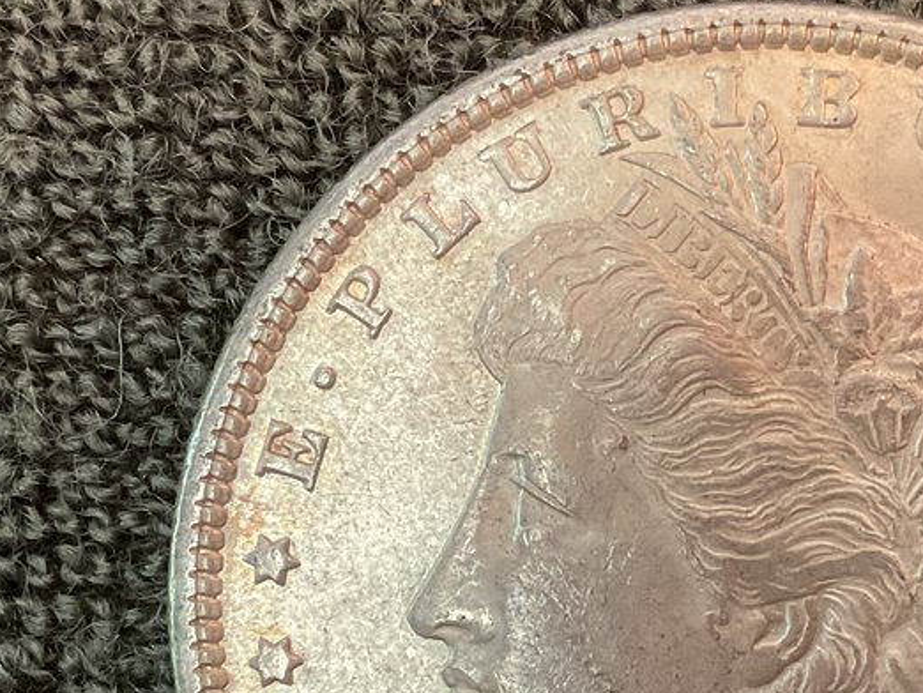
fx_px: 2241
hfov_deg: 22.9
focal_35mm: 84
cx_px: 752
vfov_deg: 17.5
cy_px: 544
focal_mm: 3
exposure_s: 1/30
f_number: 1.8
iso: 320
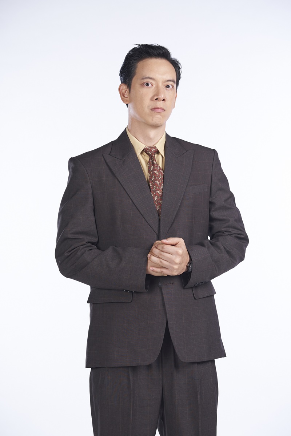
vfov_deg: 16.4
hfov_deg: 11.0
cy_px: 218
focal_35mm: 125
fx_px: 1516
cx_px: 146
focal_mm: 125
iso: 200
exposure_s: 1/125
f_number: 5.6
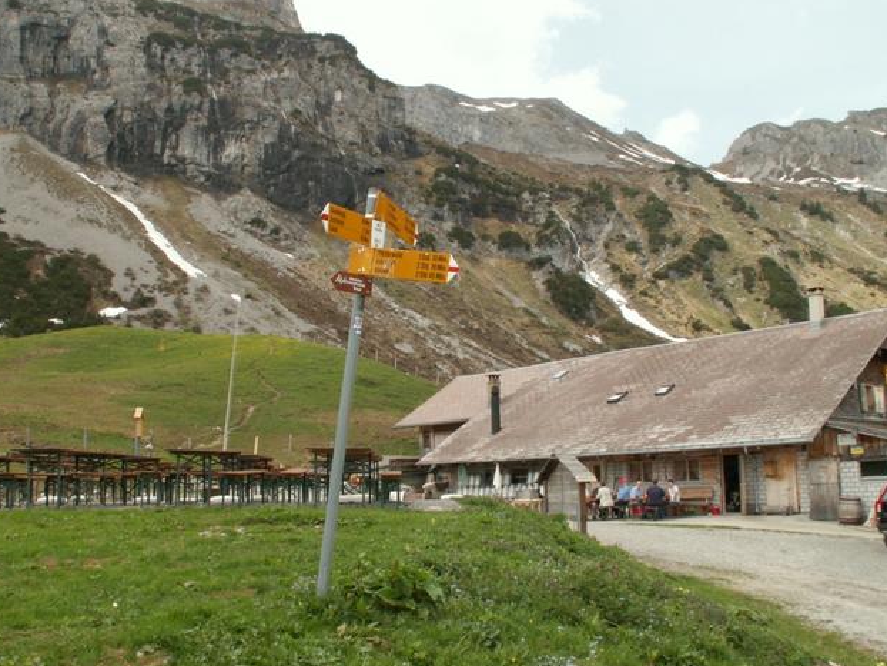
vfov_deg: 39.7
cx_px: 436
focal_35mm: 36
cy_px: 335
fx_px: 923
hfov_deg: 51.3
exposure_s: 1/80
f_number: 8
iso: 50
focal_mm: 5.86
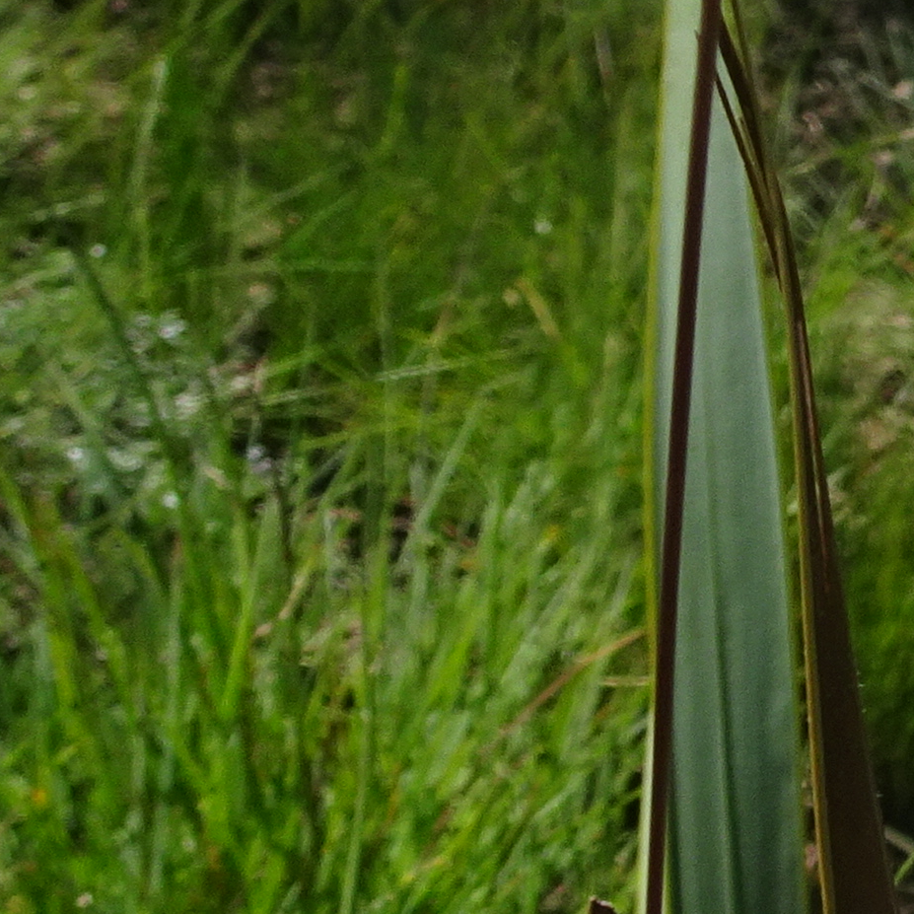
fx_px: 3346
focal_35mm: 112
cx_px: 2052
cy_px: 196
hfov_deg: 12.7
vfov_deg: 15.5
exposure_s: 1/1000
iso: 80
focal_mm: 4.1
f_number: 3.5
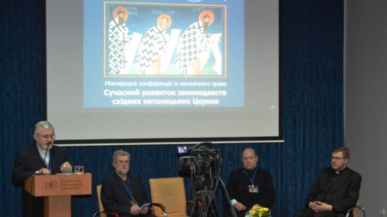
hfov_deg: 29.5
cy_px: 117
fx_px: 734
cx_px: 194
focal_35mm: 72
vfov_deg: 16.9
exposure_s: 1/60
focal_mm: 45
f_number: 5.3
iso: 3200
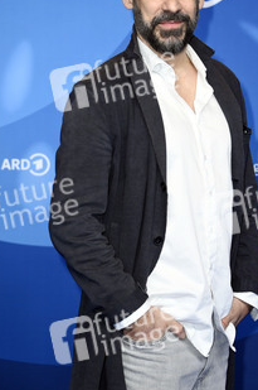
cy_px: 145
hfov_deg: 10.8
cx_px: 151
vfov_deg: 16.1
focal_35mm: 127
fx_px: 1370
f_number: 5.6
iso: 1000
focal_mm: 98
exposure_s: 1/250
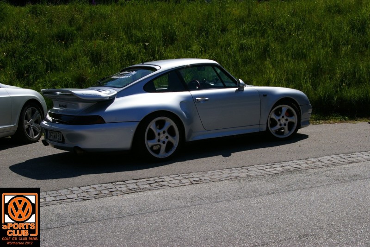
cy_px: 124
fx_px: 478
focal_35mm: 46
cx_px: 185
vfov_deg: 28.9
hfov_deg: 42.3
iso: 200
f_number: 11
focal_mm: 31
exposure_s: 1/250
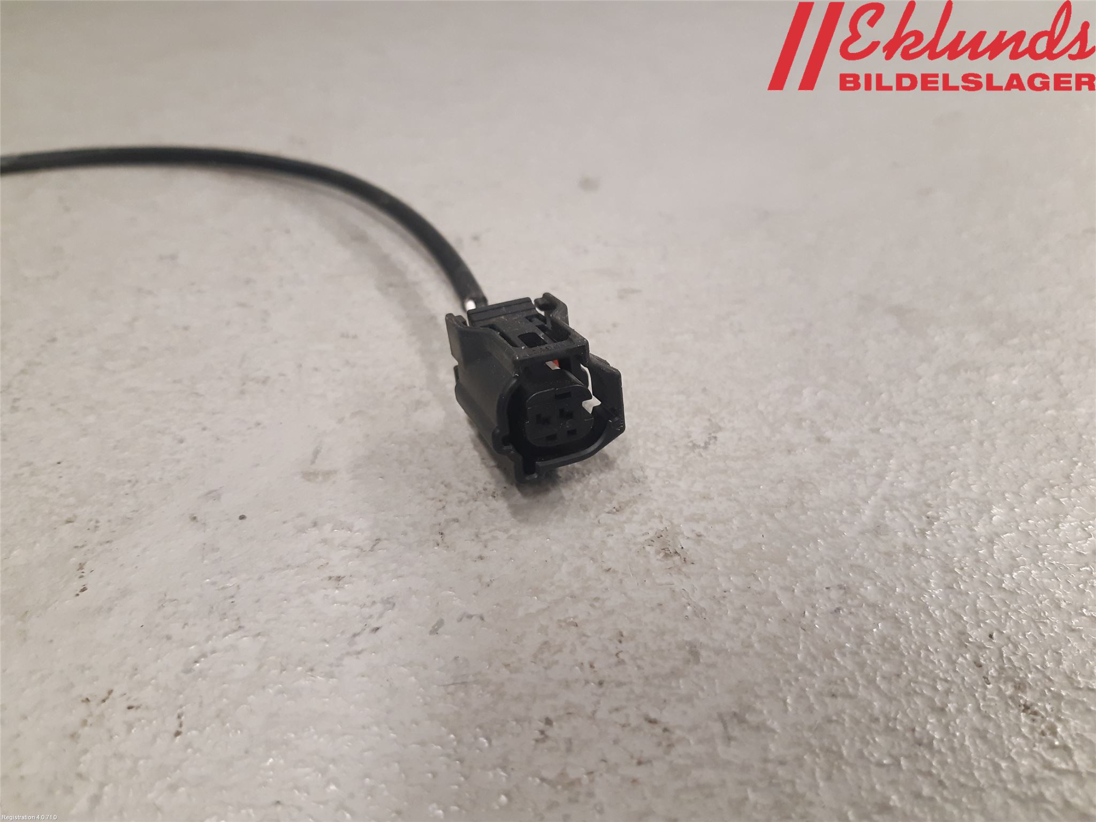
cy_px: 411
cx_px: 548
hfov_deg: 67.3
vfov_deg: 53.1
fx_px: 823
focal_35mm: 26
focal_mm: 3.93
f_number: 1.7
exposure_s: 1/50
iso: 200
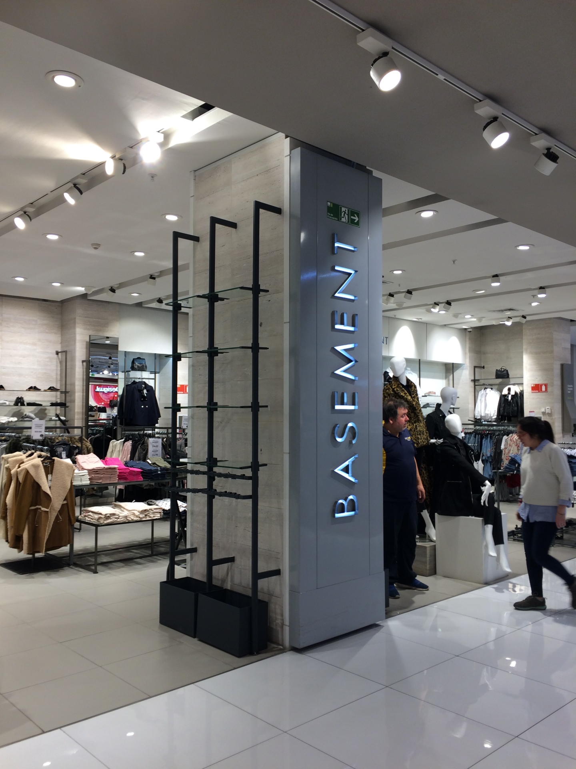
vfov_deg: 61.7
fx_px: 643
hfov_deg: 48.2
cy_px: 384
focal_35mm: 29
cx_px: 288
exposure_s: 1/50
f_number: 2.2
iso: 32
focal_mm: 4.15
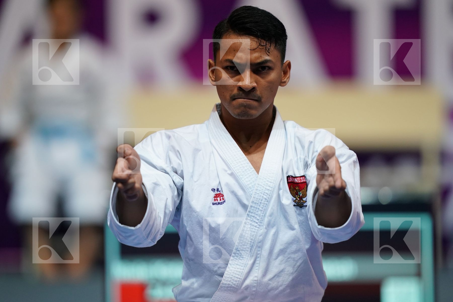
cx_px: 226
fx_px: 5033
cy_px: 151
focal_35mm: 400
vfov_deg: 3.4
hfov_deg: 5.2
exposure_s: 1/500
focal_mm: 400
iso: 2500
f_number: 2.8
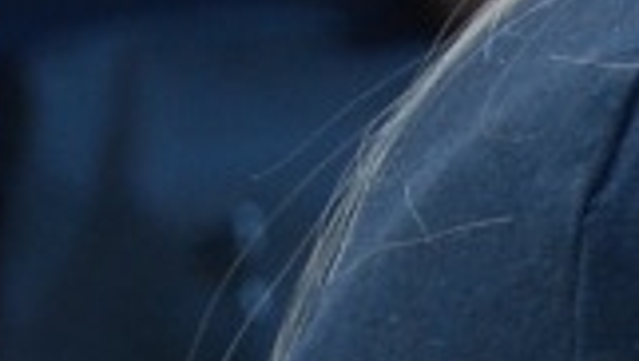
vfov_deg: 1.7
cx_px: 1861
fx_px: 12014
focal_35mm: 708
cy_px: 661
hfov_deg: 3.0
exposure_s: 1/100
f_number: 4.8
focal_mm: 45
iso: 200
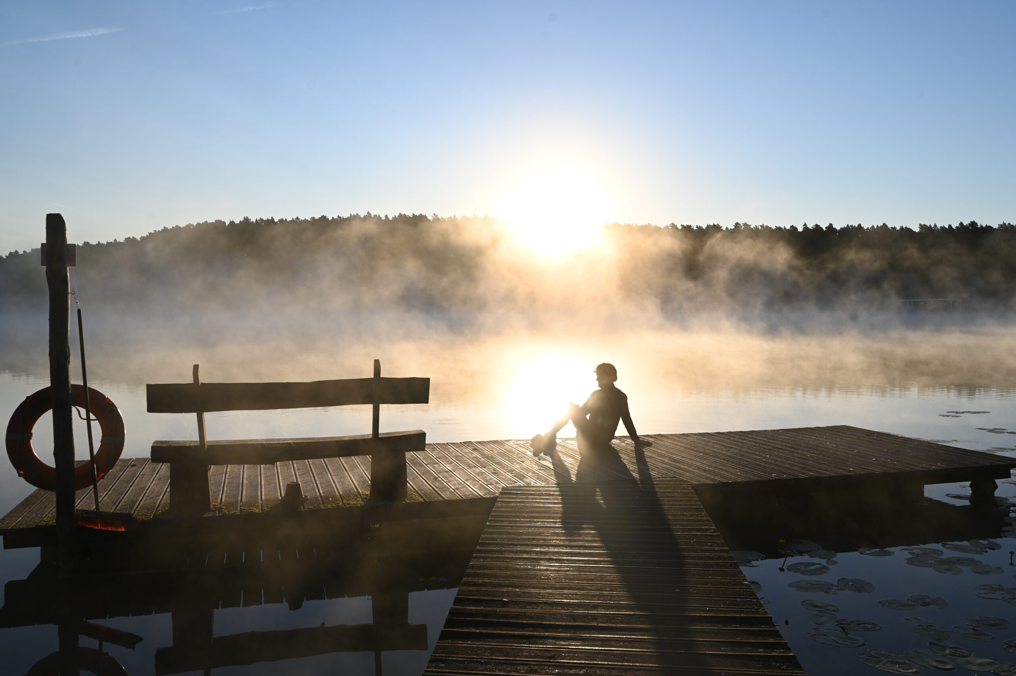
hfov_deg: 62.0
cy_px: 338
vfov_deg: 43.5
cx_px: 508
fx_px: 846
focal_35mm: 30
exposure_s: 1/640
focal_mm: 30
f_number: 8
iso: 160
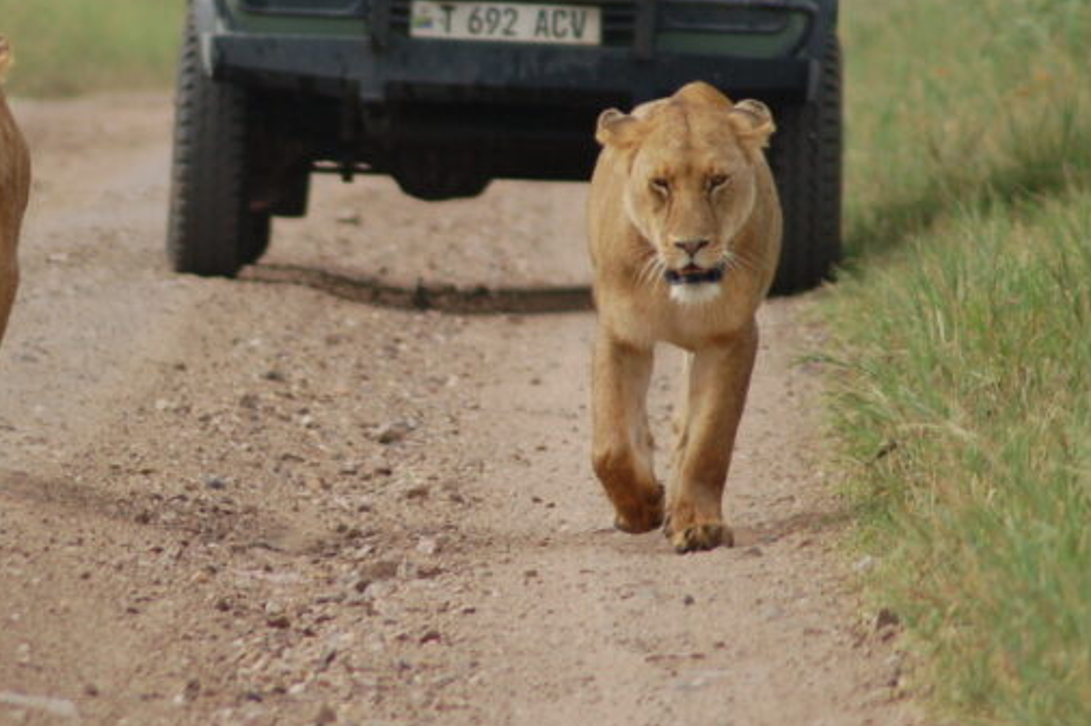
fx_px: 27620
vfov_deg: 1.5
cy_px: 245
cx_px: 302
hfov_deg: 2.3
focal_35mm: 912
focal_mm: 300
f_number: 5.6
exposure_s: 1/800
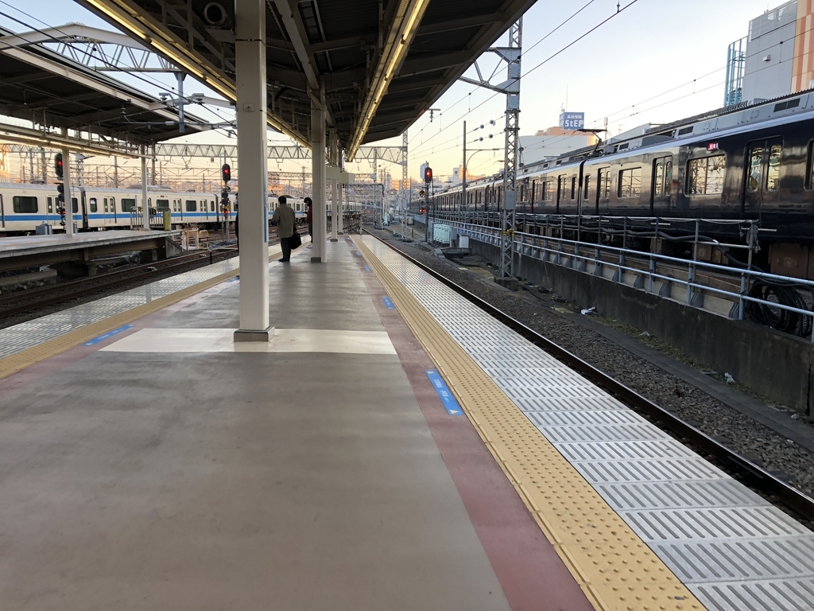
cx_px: 407
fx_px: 682
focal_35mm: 29
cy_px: 306
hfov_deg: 61.7
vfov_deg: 48.2
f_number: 1.8
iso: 32
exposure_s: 1/100
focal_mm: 3.99
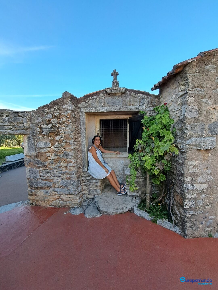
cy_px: 145
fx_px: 109
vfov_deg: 106.2
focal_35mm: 13
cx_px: 109
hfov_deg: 89.9
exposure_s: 1/463
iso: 50
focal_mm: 1.74
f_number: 2.2
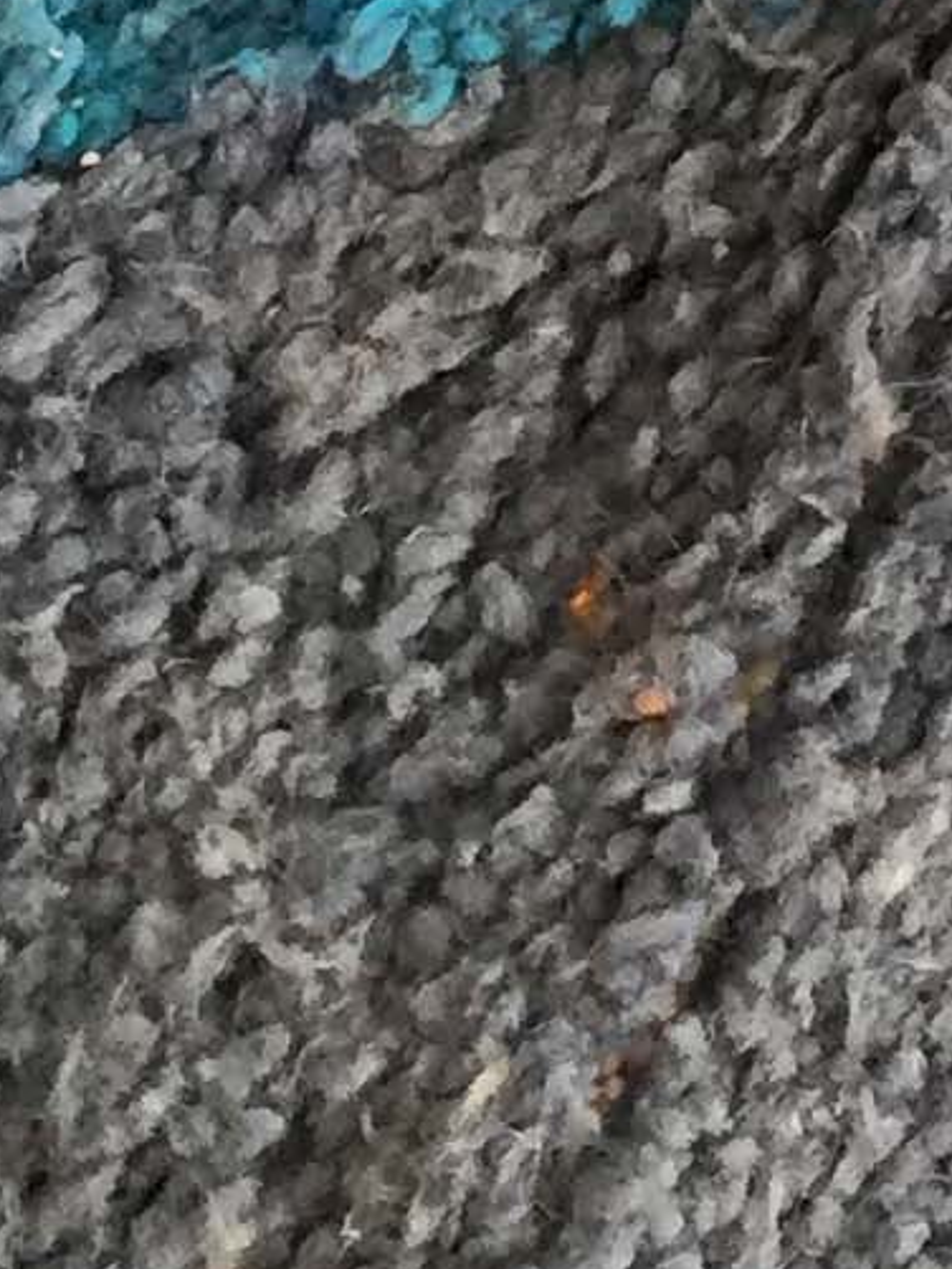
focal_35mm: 189
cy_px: -1411
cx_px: 2352
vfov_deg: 9.6
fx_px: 6927
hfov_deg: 7.3
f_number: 2.2
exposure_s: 1/33
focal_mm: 4.15
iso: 64
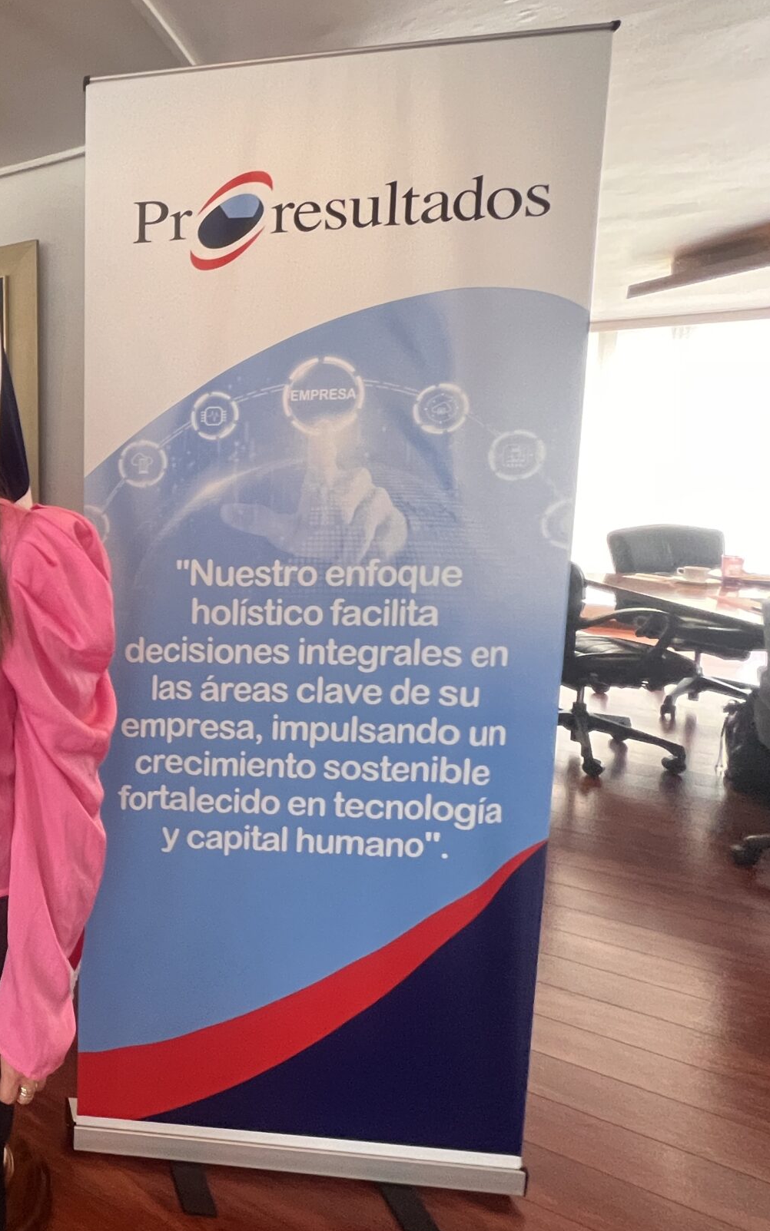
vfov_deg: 79.3
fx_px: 739
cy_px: 537
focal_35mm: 22
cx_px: -174
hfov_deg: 38.7
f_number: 1.8
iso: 320
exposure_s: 1/60
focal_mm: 1.57
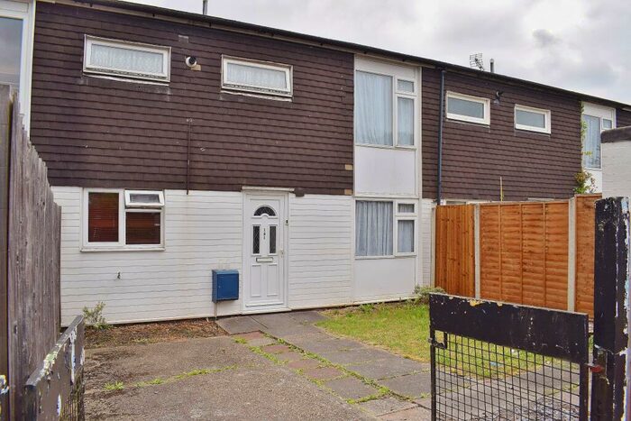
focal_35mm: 27
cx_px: 316
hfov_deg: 67.4
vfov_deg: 47.9
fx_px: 473
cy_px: 210
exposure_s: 1/400
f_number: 10
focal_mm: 18
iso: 200
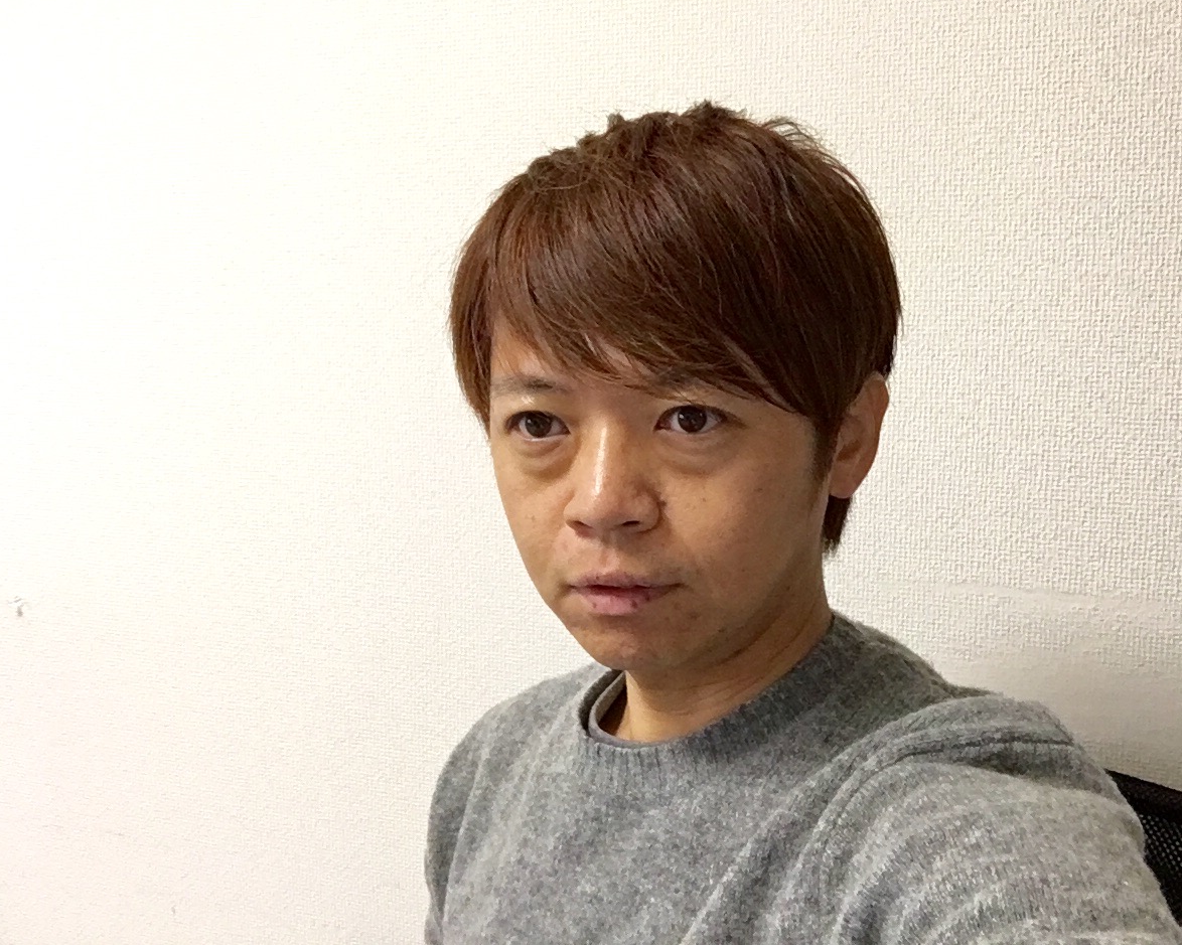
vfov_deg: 44.5
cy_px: 464
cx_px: 636
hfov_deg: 54.2
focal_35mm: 33
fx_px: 1154
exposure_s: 1/30
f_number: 2.2
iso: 160
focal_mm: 2.65
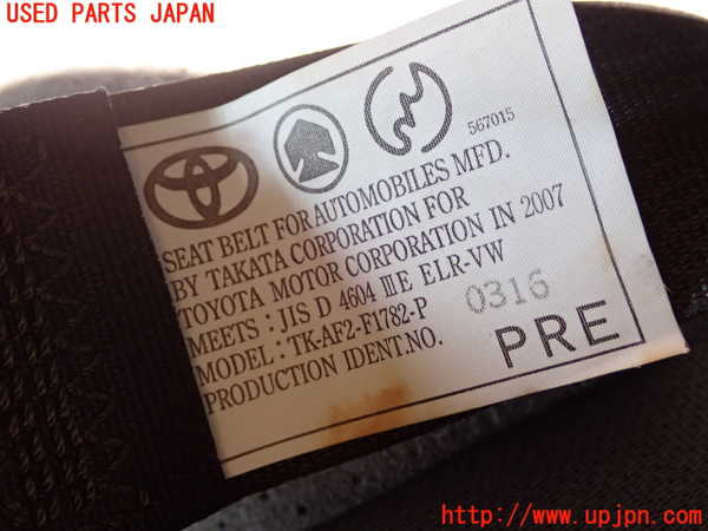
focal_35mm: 50
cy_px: 266
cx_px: 354
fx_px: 1023
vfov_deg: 29.1
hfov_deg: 38.2
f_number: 3.2
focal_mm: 9.01
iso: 320
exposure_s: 1/50
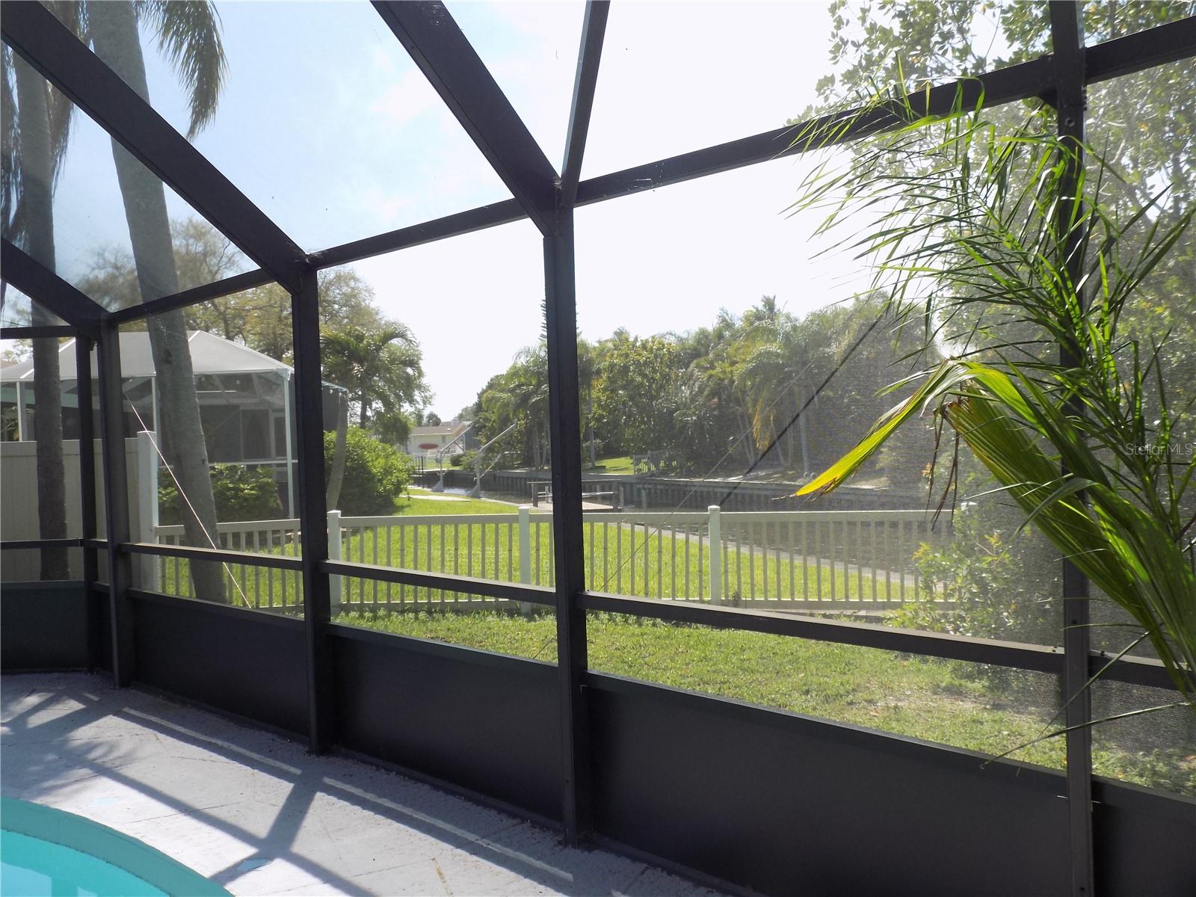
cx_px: 598
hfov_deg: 65.3
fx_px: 933
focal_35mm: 27
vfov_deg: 51.4
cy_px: 448
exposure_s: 1/320
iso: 80
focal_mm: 4.8
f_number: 3.2
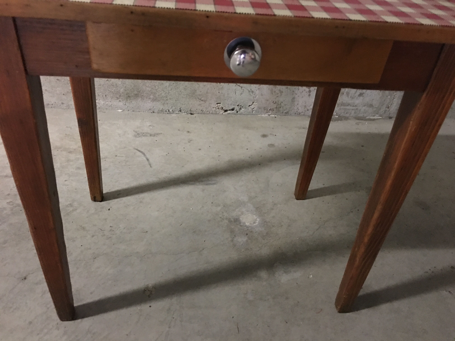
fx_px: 381
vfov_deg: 48.2
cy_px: 170
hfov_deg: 61.7
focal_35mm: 29
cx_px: 228
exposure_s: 1/4
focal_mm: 4.15
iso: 125
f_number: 2.2
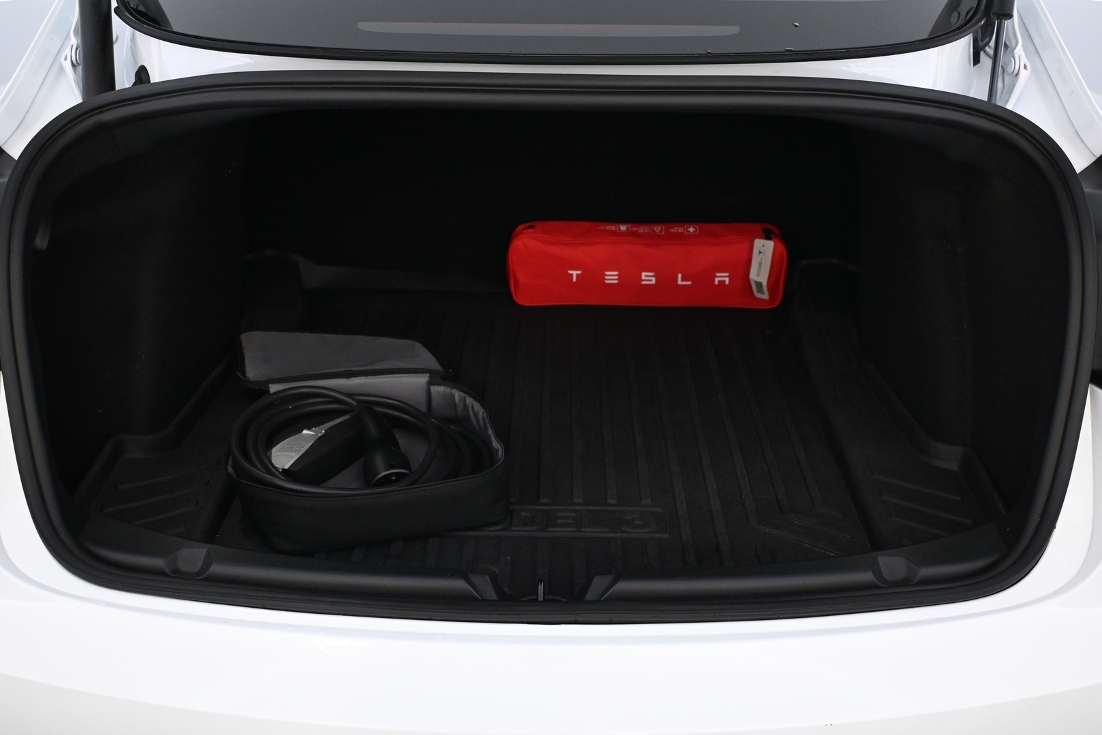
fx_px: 1263
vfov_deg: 32.4
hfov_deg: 47.2
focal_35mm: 41
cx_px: 551
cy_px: 368
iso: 1600
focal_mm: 27.5
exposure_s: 1/40
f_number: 4.5
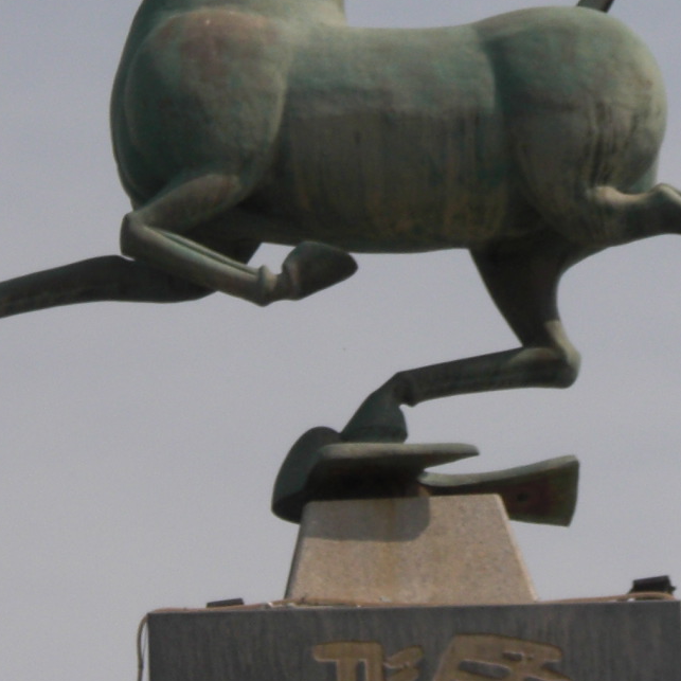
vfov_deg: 5.1
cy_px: 43
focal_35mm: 342
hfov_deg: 5.1
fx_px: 7612
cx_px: 375
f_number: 5.3
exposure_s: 1/640
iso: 50
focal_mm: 18.9
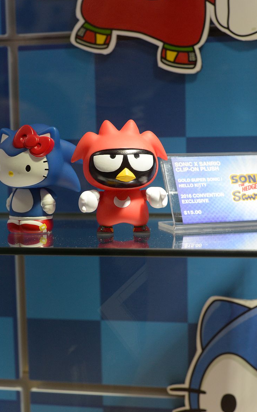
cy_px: 206
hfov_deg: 24.9
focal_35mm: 52
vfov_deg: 38.9
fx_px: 583
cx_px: 121
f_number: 6.3
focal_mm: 50
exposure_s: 1/160
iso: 2000
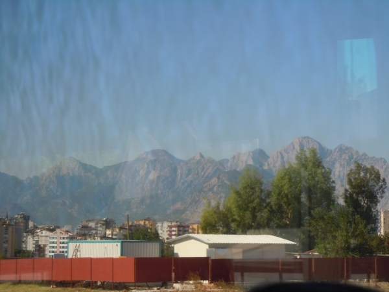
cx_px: 194
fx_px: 1146
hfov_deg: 19.3
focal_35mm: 102
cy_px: 146
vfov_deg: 14.5
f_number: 4.5
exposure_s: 1/400
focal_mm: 18.3
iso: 100
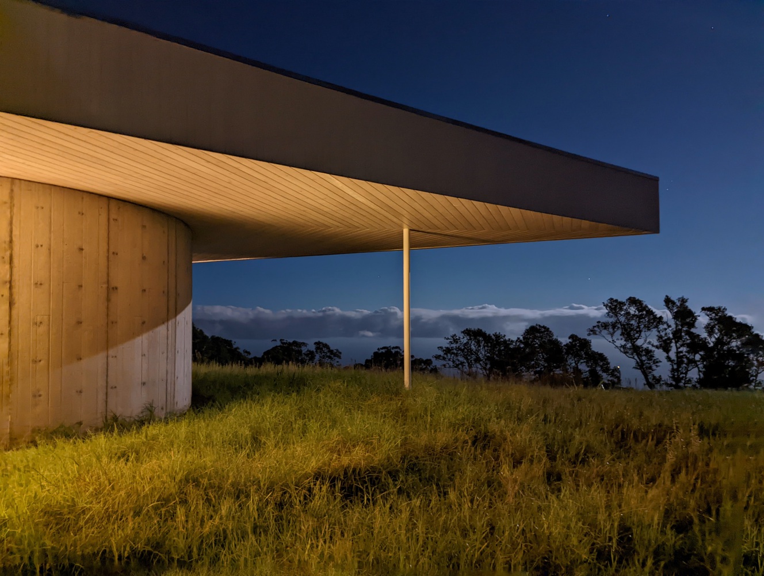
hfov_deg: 71.5
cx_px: 382
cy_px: 288
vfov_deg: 56.9
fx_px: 530
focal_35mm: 24
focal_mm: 6.81
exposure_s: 1/3
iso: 2047
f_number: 1.85
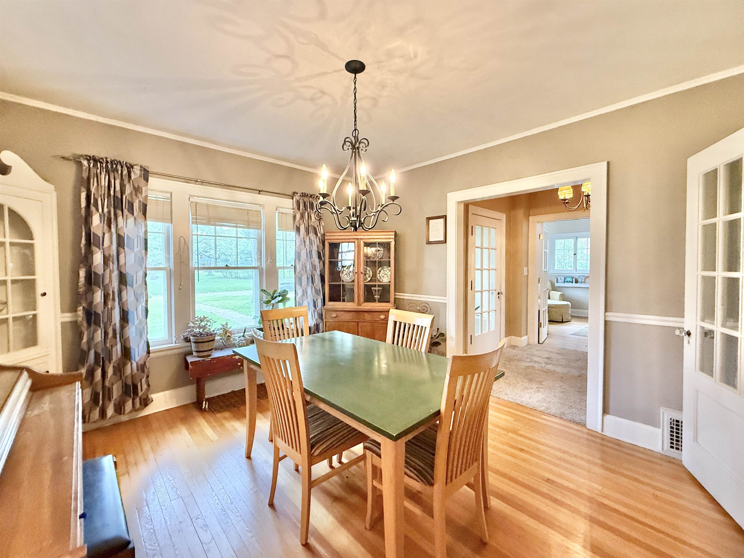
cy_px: 279
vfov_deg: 85.7
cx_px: 372
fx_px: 301
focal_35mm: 14
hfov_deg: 102.1
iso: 500
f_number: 2.2
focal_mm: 2.22
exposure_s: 1/120
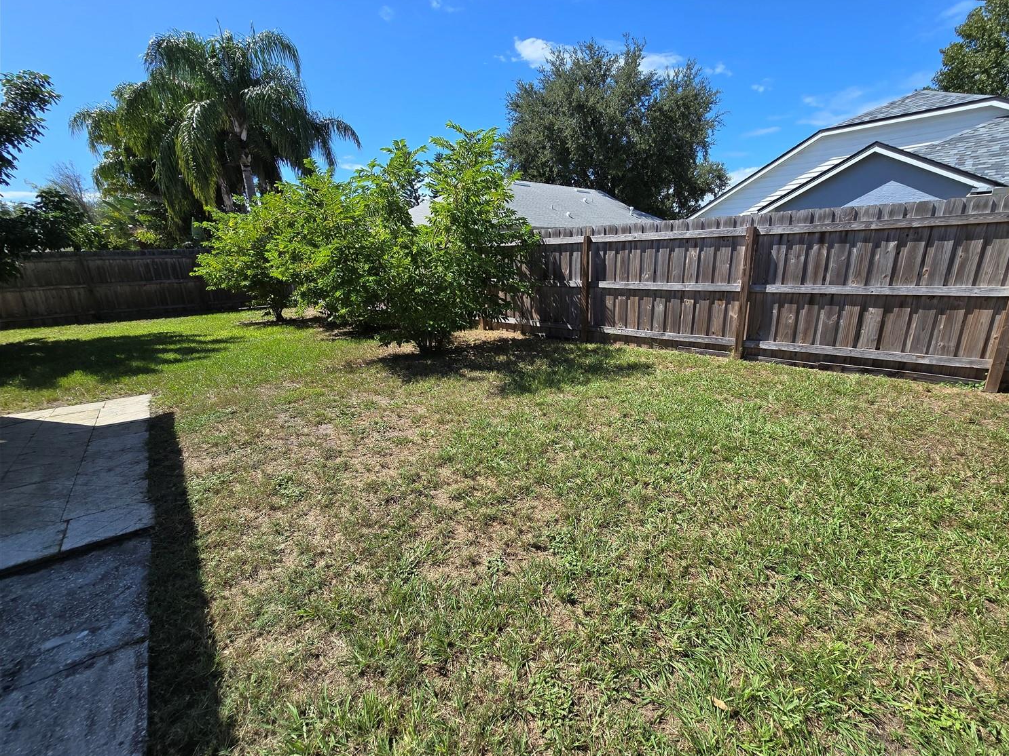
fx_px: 408
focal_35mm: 14
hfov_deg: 101.9
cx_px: 543
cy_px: 390
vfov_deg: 85.6
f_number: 2.2
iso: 50
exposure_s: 1/1580
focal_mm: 2.2
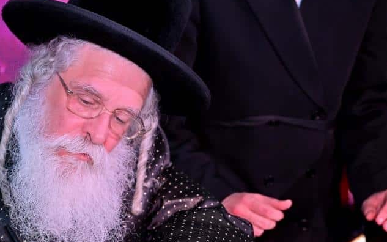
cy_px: 152
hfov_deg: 23.1
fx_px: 939
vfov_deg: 14.7
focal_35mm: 89
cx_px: 103
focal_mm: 54
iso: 500
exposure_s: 1/200
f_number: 4
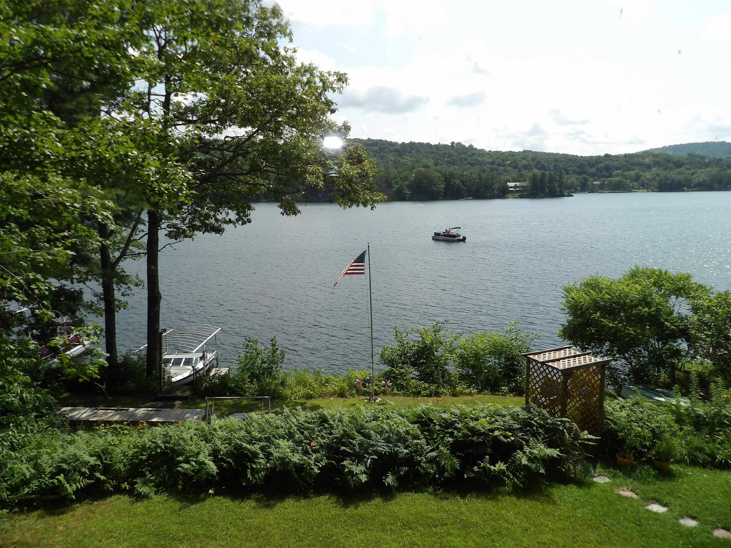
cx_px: 366
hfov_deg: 71.6
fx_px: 507
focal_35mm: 24
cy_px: 274
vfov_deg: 56.8
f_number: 2.8
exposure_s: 1/1307
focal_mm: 4.3
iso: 100
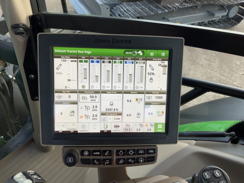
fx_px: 204
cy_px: 92
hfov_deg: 61.7
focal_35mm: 29
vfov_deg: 48.2
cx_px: 122
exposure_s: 1/122
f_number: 1.8
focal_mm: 3
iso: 25
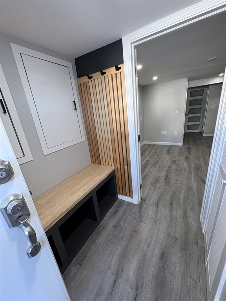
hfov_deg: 85.7
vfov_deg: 102.1
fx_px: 122
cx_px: 113
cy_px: 150
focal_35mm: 14
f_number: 2.2
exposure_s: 1/60
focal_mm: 2.22
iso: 160
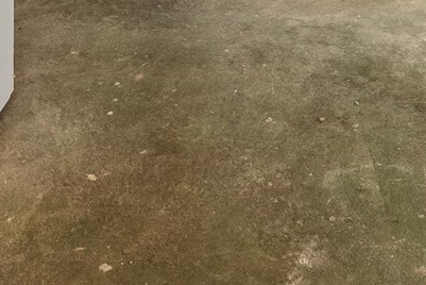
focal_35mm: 55
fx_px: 651
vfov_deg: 19.1
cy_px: -222
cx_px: 275
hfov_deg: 35.9
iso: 1000
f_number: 7.1
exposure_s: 1/5
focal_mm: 13
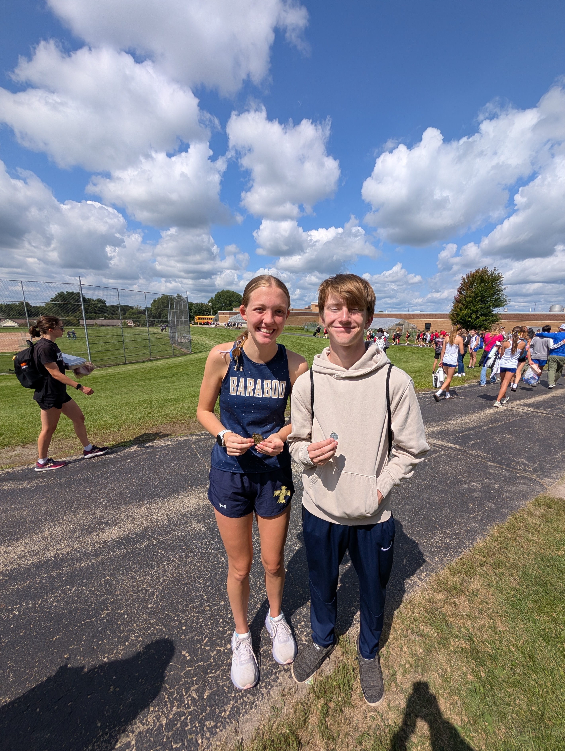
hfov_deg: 89.9
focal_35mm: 13
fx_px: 282
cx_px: 303
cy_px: 393
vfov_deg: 106.0
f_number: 1.7
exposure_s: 1/4505
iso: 56
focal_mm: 2.02
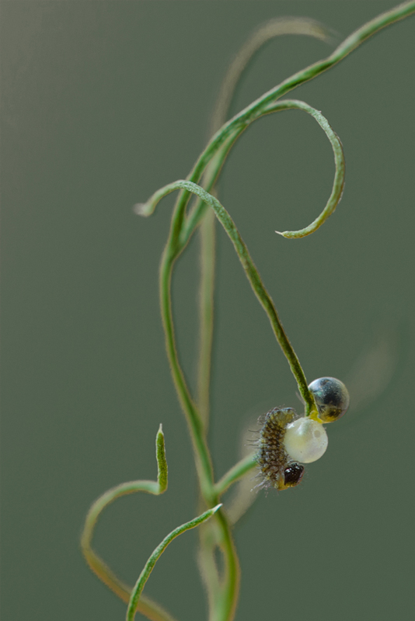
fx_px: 4664
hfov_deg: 5.1
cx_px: 208
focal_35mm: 270
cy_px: 310
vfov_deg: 7.6
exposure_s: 1/4
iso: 100
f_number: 6.3
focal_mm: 180
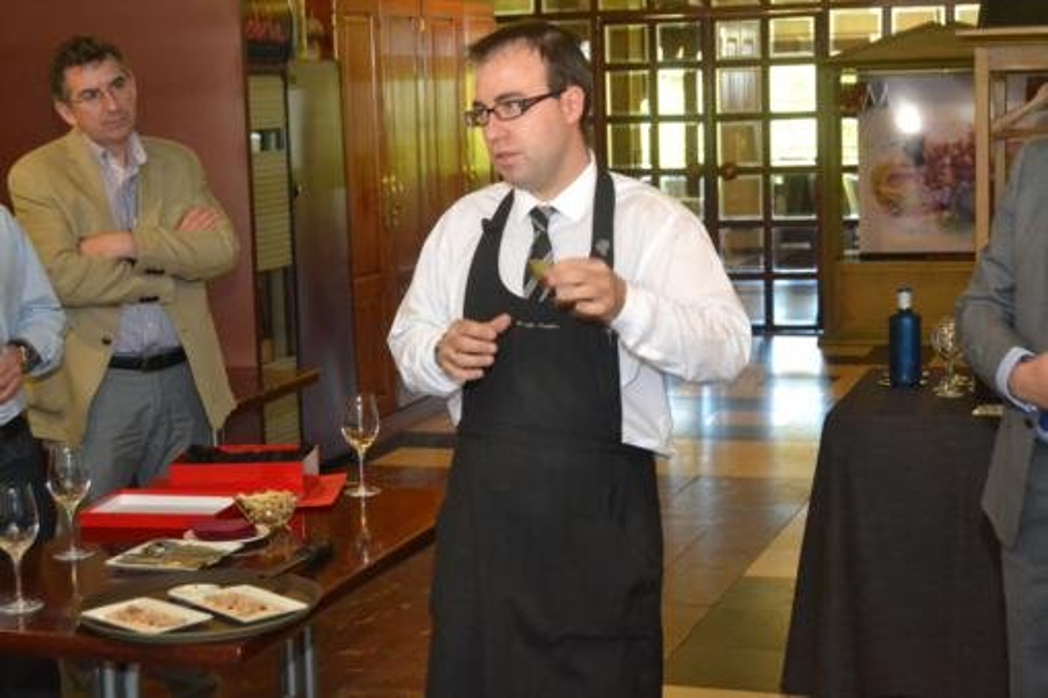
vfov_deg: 21.6
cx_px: 524
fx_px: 1833
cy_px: 349
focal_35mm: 63
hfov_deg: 31.9
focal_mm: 42
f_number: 5
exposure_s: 1/60
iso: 3200
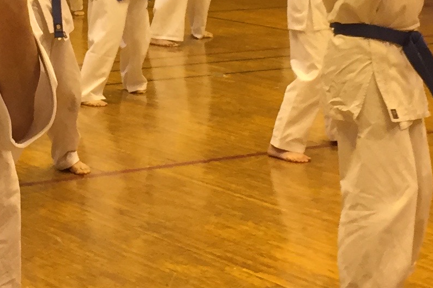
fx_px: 1491
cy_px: -30
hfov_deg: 16.4
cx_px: 74
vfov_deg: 10.9
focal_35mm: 124
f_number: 2.2
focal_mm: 4.15
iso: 40
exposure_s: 1/33
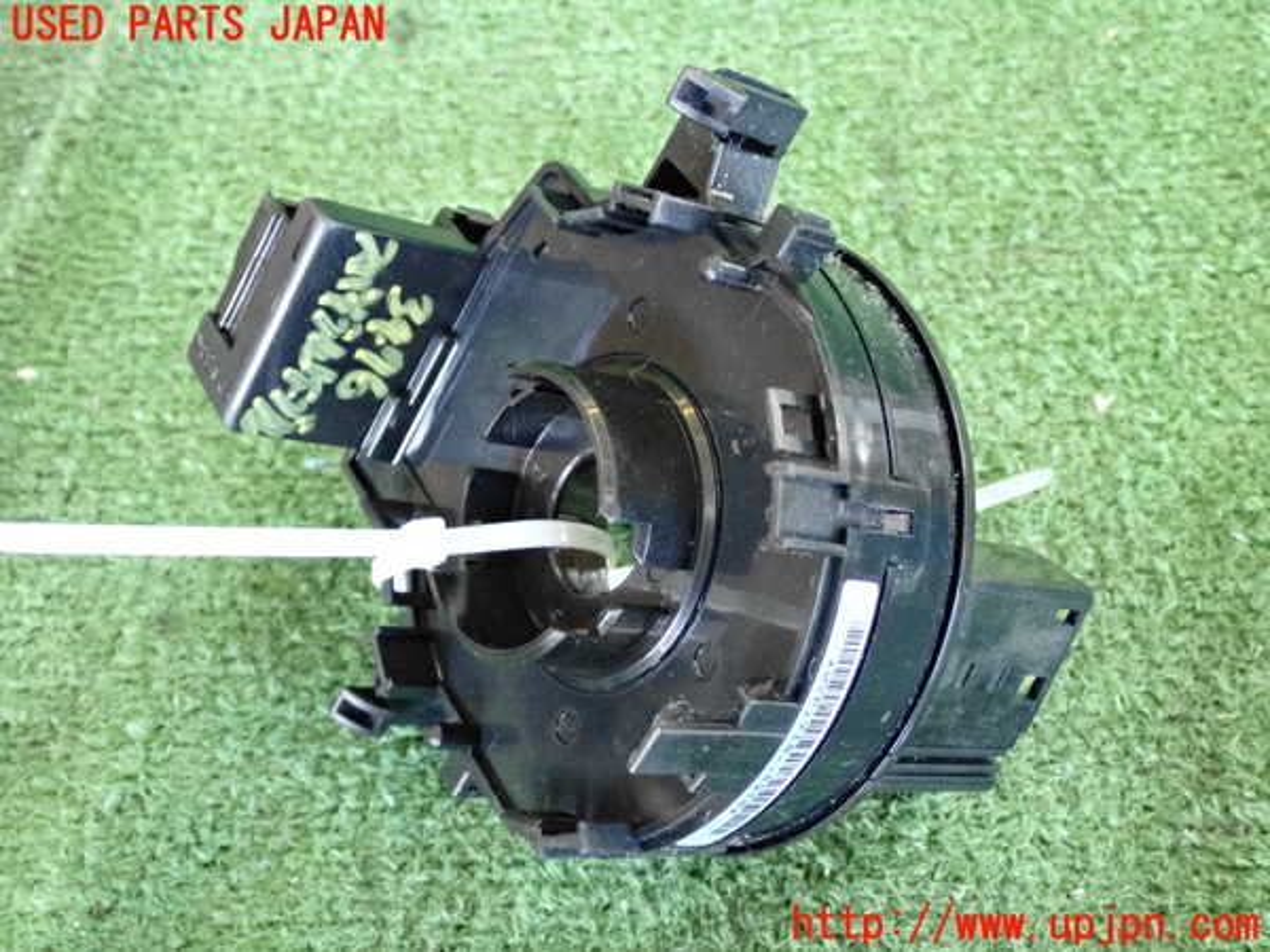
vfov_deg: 29.1
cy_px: 476
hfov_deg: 38.2
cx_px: 635
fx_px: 1834
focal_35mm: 50
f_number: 3.2
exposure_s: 1/125
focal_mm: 9.01
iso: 3200
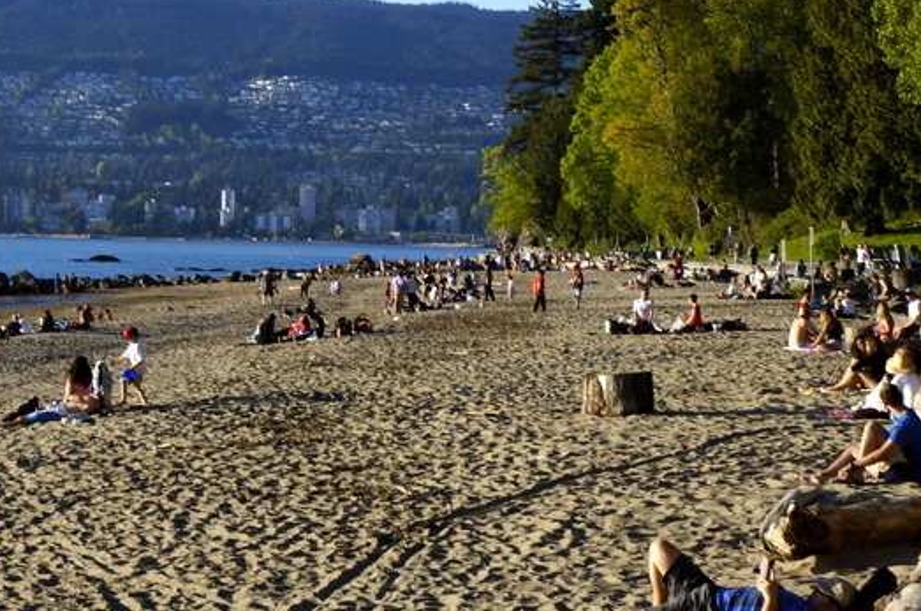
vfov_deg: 14.4
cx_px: 315
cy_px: 139
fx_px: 2401
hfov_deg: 21.6
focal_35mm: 94
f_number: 13
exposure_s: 1/200
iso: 200
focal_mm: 32
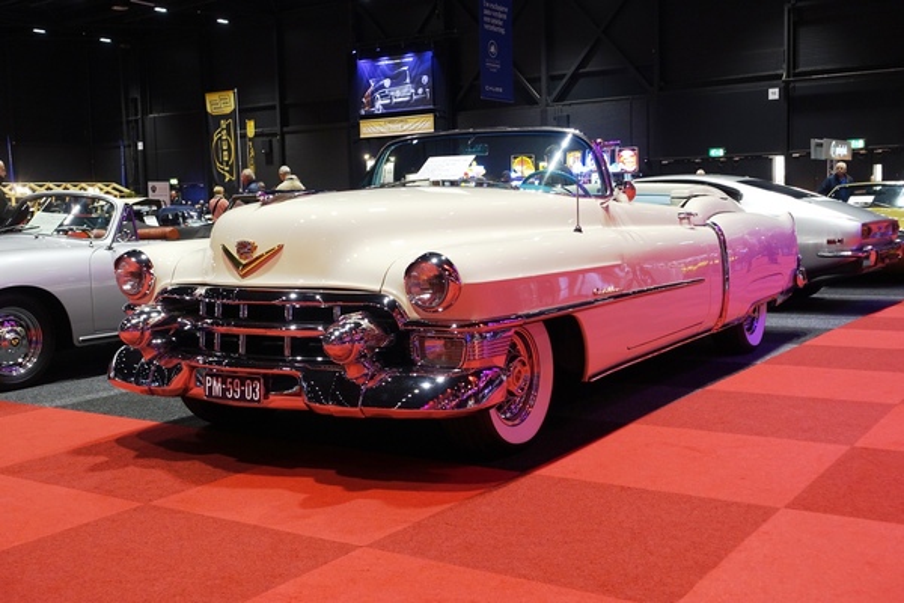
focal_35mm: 40
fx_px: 1004
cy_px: 302
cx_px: 452
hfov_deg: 48.5
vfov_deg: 33.4
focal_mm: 14.7
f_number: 2.8
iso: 400
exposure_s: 1/50
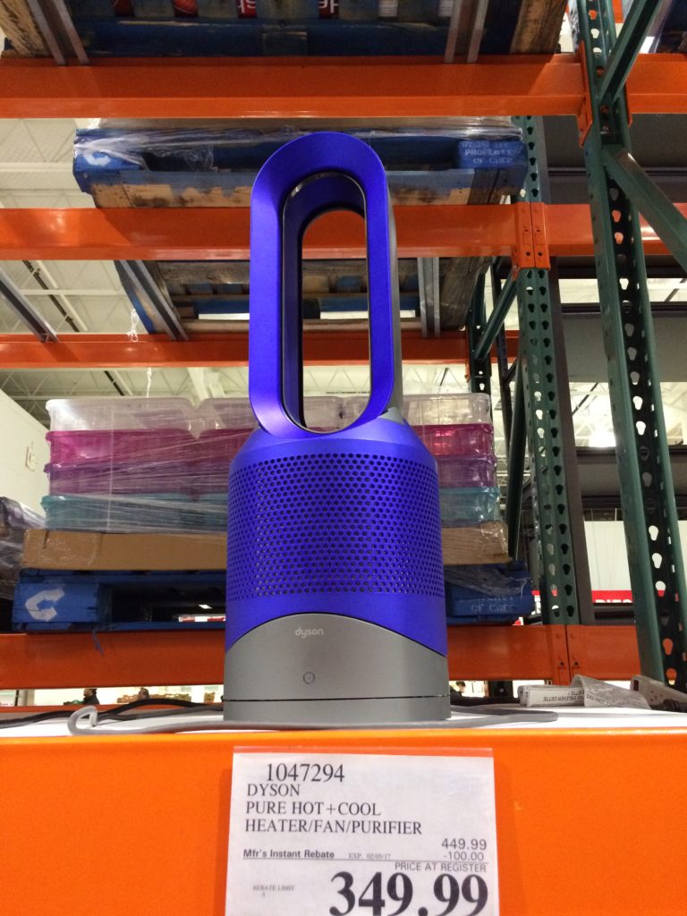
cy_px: 458
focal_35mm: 29
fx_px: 767
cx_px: 344
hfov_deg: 48.2
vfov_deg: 61.7
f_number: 2.2
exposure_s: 1/30
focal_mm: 4.15
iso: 320
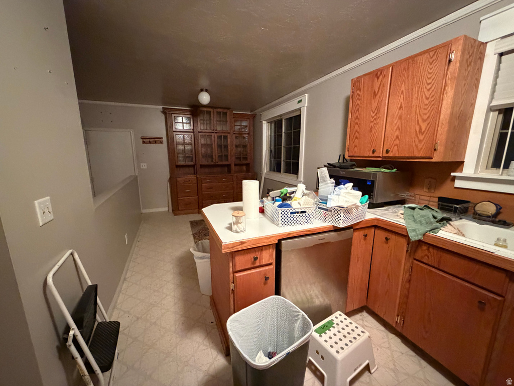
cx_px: 257
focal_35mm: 14
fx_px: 208
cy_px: 193
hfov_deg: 102.1
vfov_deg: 85.7
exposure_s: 1/40
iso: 1000
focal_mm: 2.22
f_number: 2.2
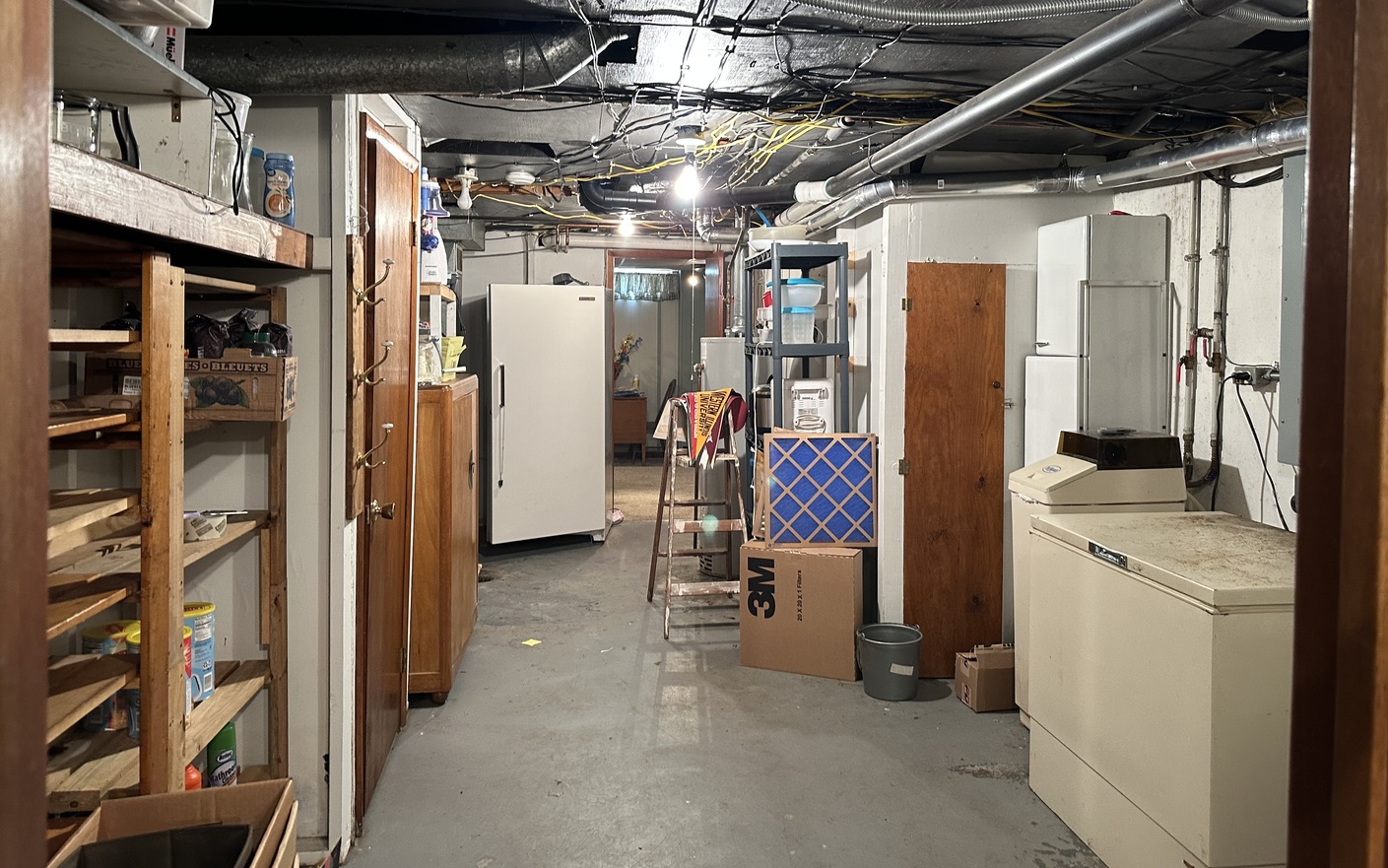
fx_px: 984
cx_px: 702
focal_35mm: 26
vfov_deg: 47.3
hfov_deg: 70.4
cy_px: 342
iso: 320
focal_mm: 6.86
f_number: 1.78
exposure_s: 1/60
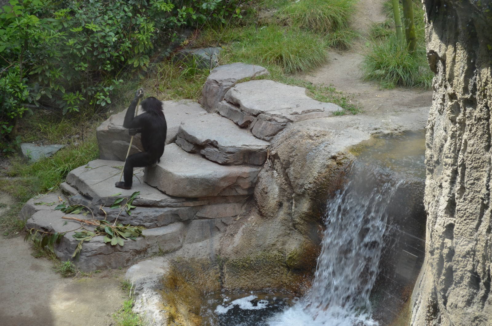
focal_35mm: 82
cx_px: 246
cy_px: 163
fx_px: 1125
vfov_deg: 16.5
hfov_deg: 24.7
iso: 200
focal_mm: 55
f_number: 6.3
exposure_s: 1/160
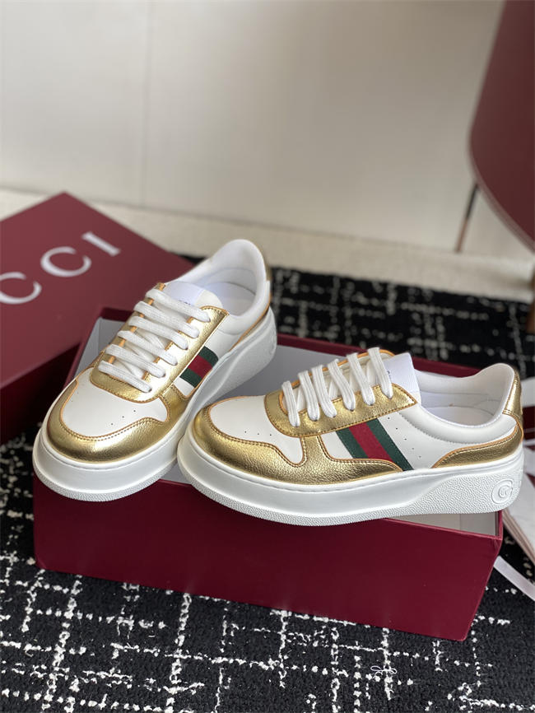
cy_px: 356
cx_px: 268
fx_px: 1071
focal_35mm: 52
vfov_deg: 36.8
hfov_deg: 28.0
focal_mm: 6
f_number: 2
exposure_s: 1/144
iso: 20
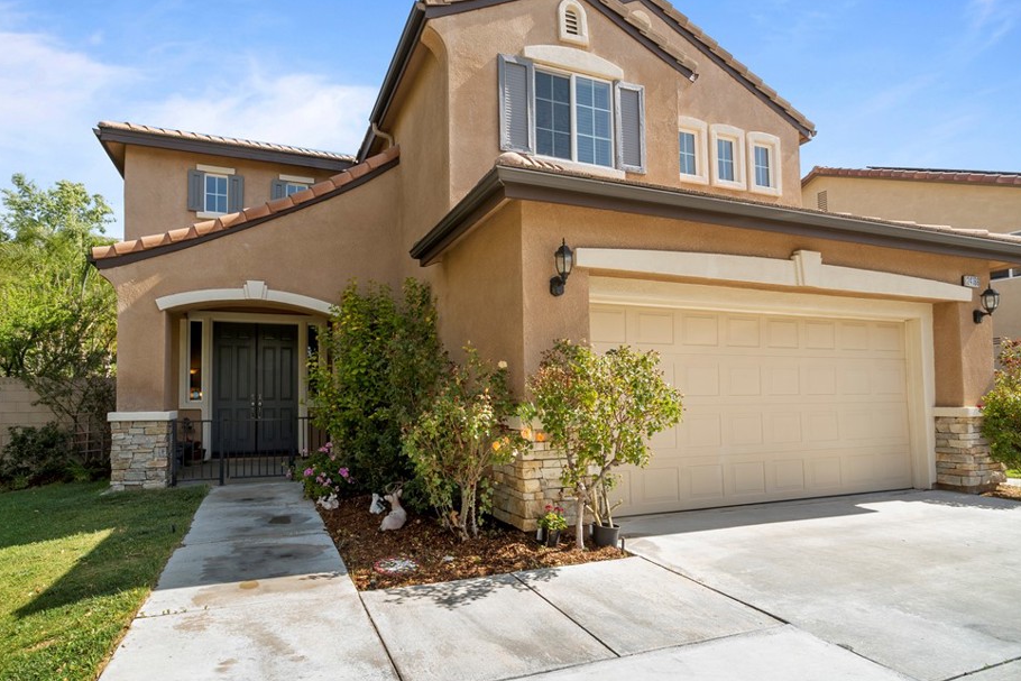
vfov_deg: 67.4
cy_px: 328
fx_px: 511
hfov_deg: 89.7
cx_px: 460
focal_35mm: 18
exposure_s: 1/250
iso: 250
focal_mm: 16
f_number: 11
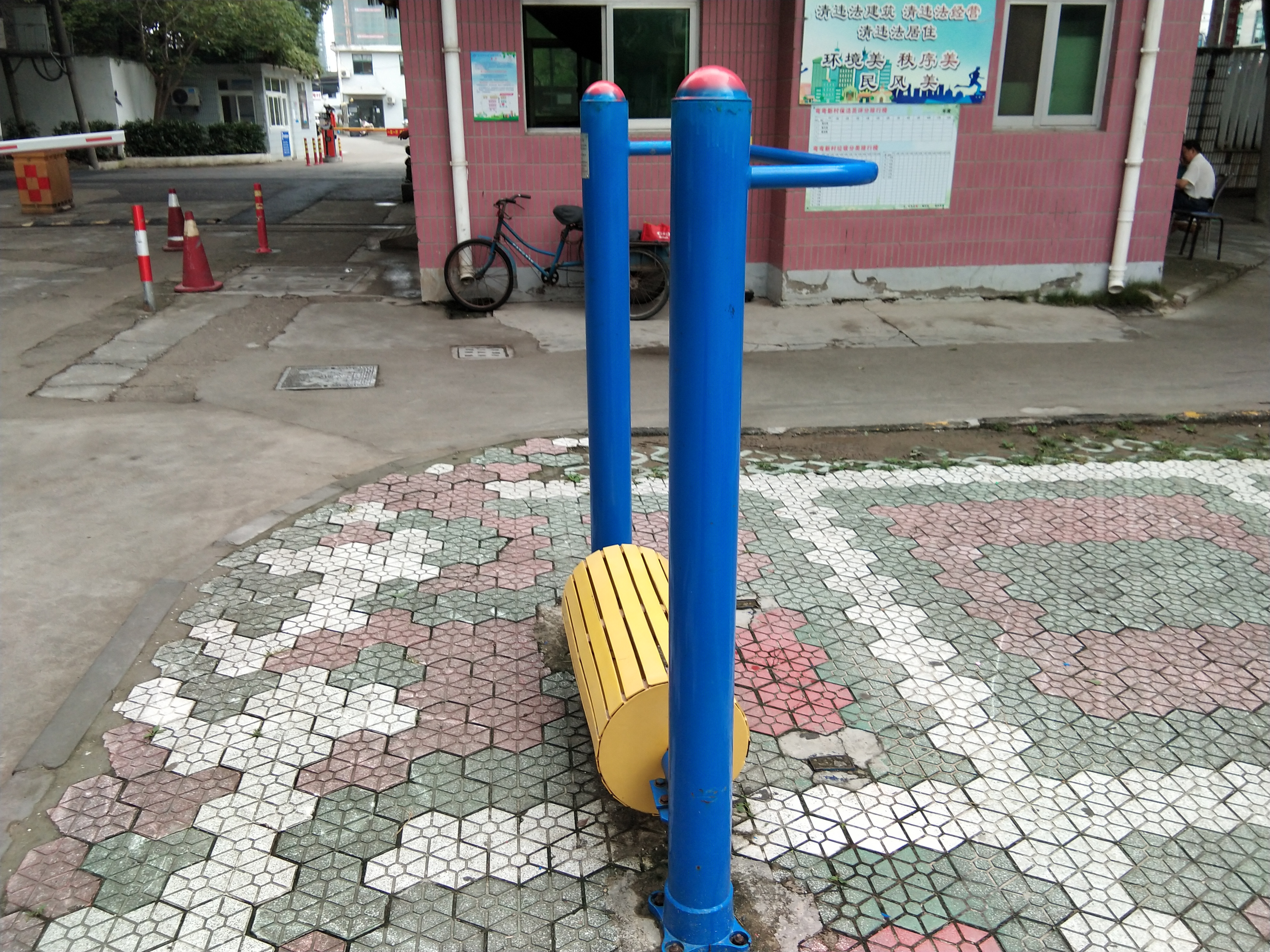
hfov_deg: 58.4
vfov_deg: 45.4
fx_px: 1137
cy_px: 476
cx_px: 635
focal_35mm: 31
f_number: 2.2
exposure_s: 1/100
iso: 64
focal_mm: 3.69
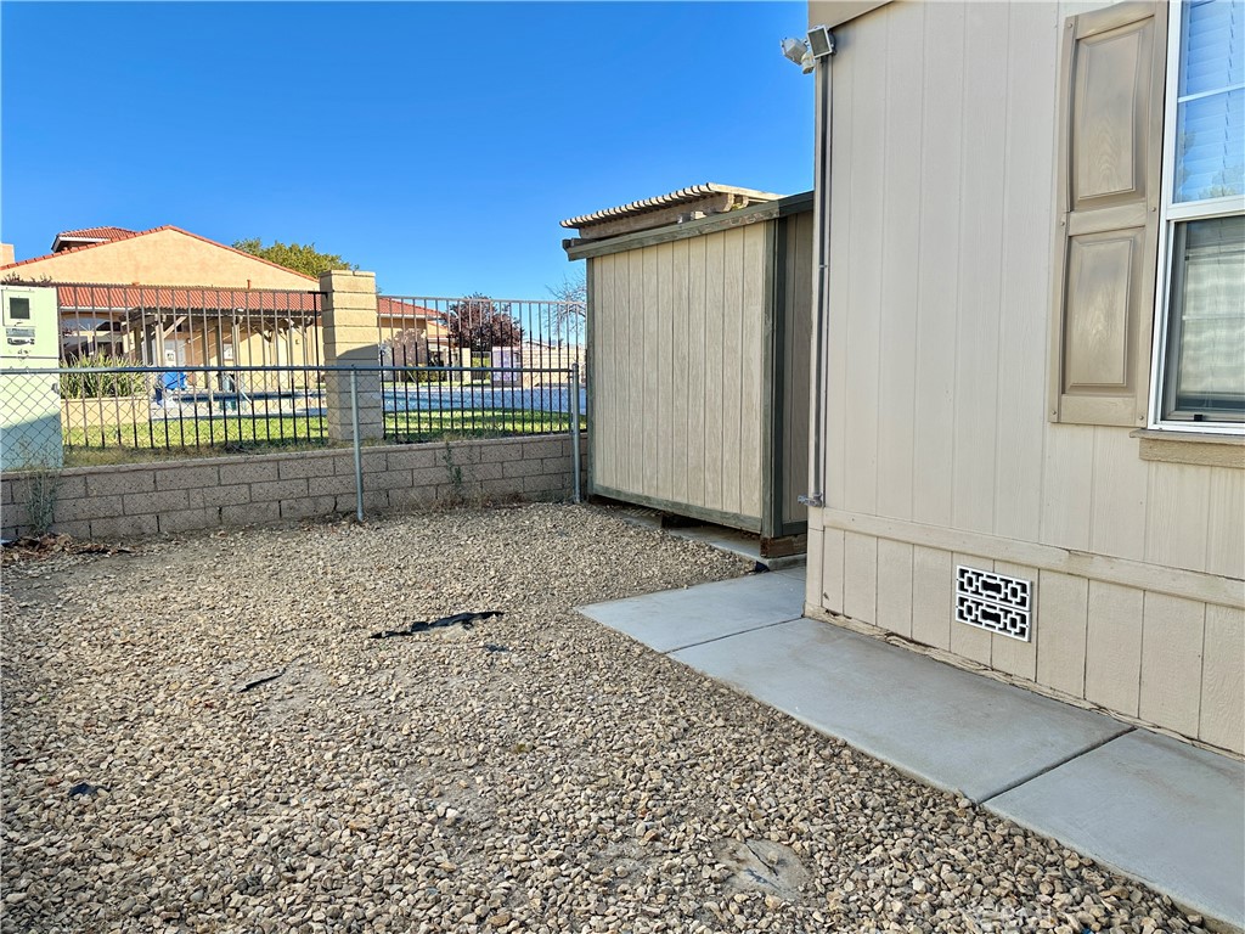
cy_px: 467
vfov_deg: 56.8
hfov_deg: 71.6
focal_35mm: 24
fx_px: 863
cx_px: 622
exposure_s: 1/1949
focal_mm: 6.86
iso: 80
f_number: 1.78
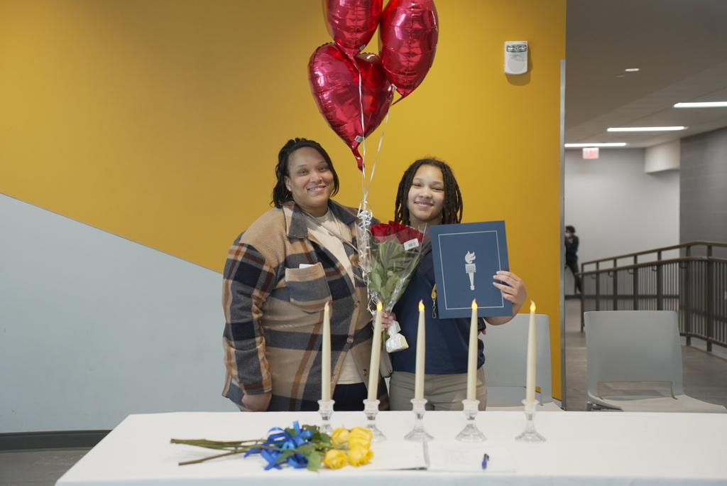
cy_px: 243
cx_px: 364
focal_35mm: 50
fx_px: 1010
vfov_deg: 27.0
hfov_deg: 39.6
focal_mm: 50
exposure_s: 1/200
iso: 1600
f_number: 3.5
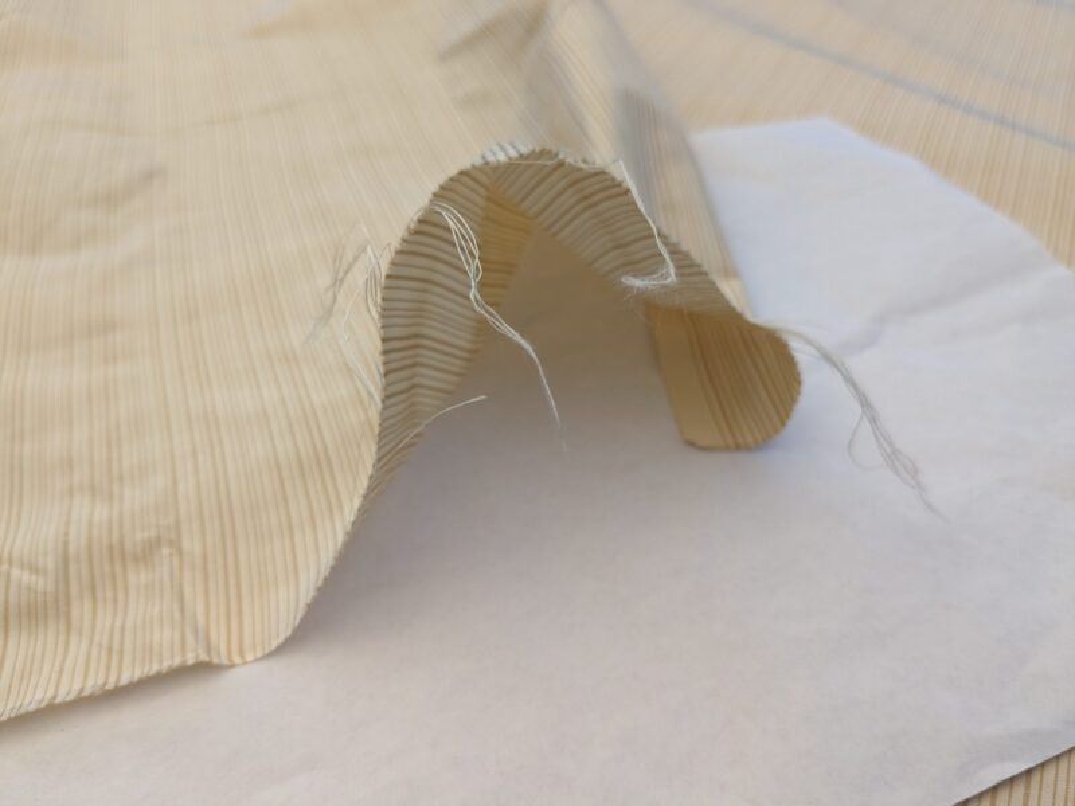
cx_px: 538
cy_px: 403
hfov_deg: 65.3
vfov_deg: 51.4
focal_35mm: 27
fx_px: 838
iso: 55
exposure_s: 1/1232
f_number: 1.73
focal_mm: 4.38
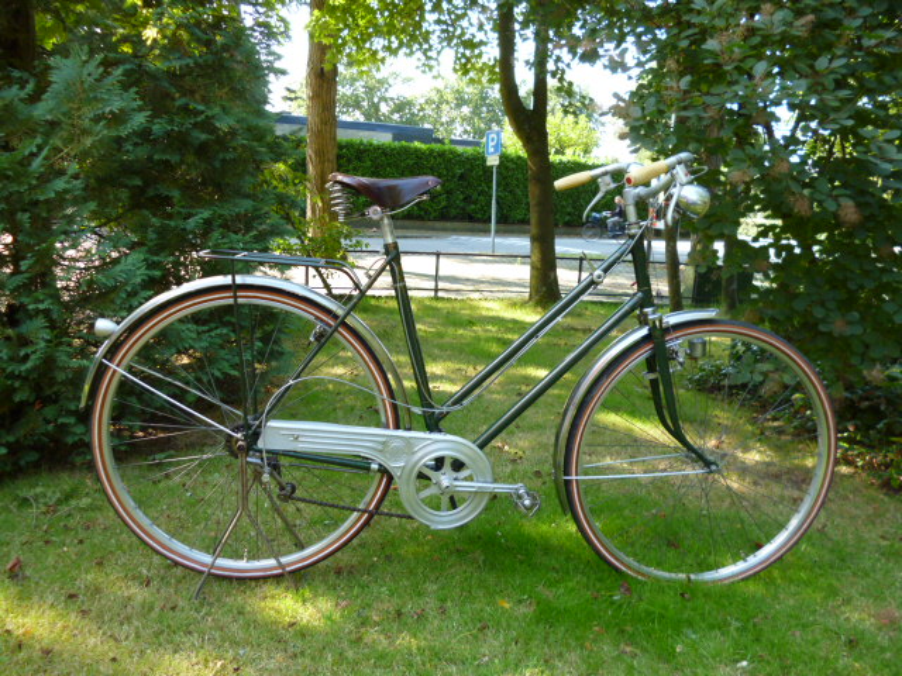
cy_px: 338
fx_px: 730
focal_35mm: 28
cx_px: 451
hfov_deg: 63.4
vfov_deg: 49.7
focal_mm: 5
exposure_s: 1/60
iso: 125
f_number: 3.1
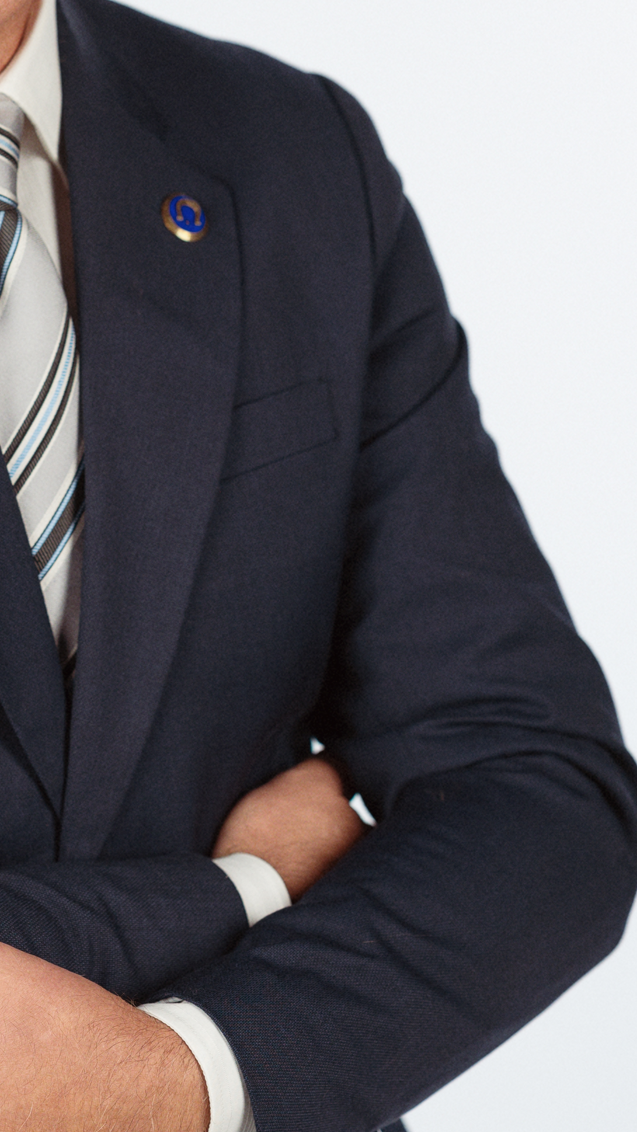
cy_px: 448
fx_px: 5764
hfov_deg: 6.3
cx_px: -13
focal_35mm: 192
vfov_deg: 11.2
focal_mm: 85
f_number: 3.2
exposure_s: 1/200
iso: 200
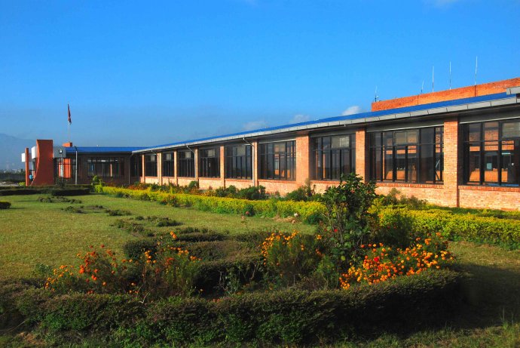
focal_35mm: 42
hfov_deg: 46.4
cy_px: 174
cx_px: 260
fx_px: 607
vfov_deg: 31.9
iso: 100
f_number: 8
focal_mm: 28
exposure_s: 1/800
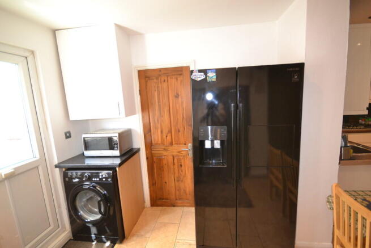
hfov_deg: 100.4
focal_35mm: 15
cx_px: 186
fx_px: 155
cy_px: 124
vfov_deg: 77.4
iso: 1250
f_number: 4
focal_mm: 10
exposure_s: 1/60
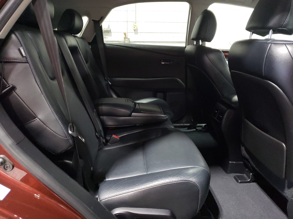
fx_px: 220
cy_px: 110
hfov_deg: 67.3
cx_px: 146
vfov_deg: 53.1
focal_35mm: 26
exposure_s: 1/24
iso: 418
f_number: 1.5
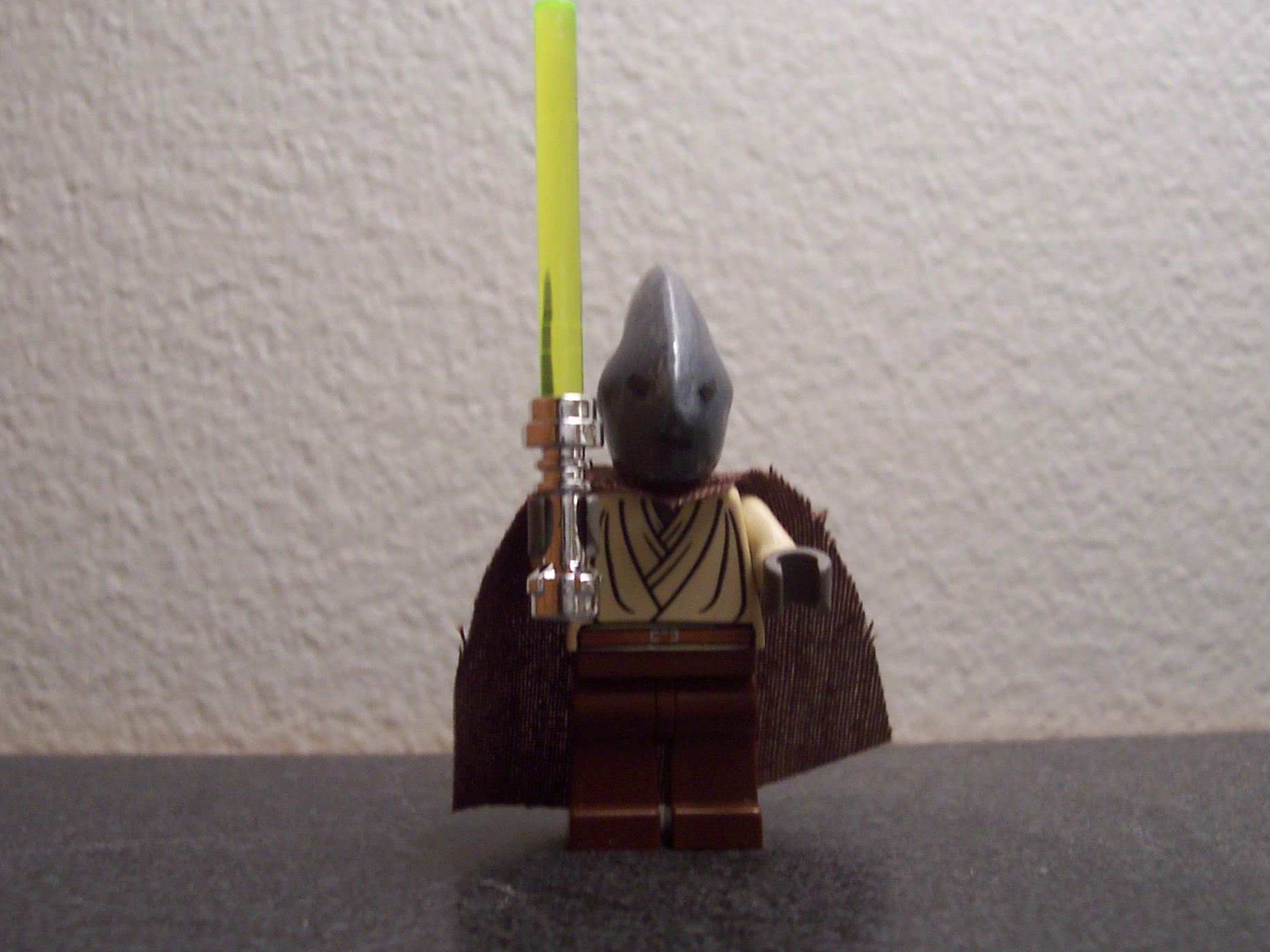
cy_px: 462
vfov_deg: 35.1
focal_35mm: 41
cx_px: 582
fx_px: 1504
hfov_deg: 45.7
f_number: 2.8
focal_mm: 5.6
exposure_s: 1/30
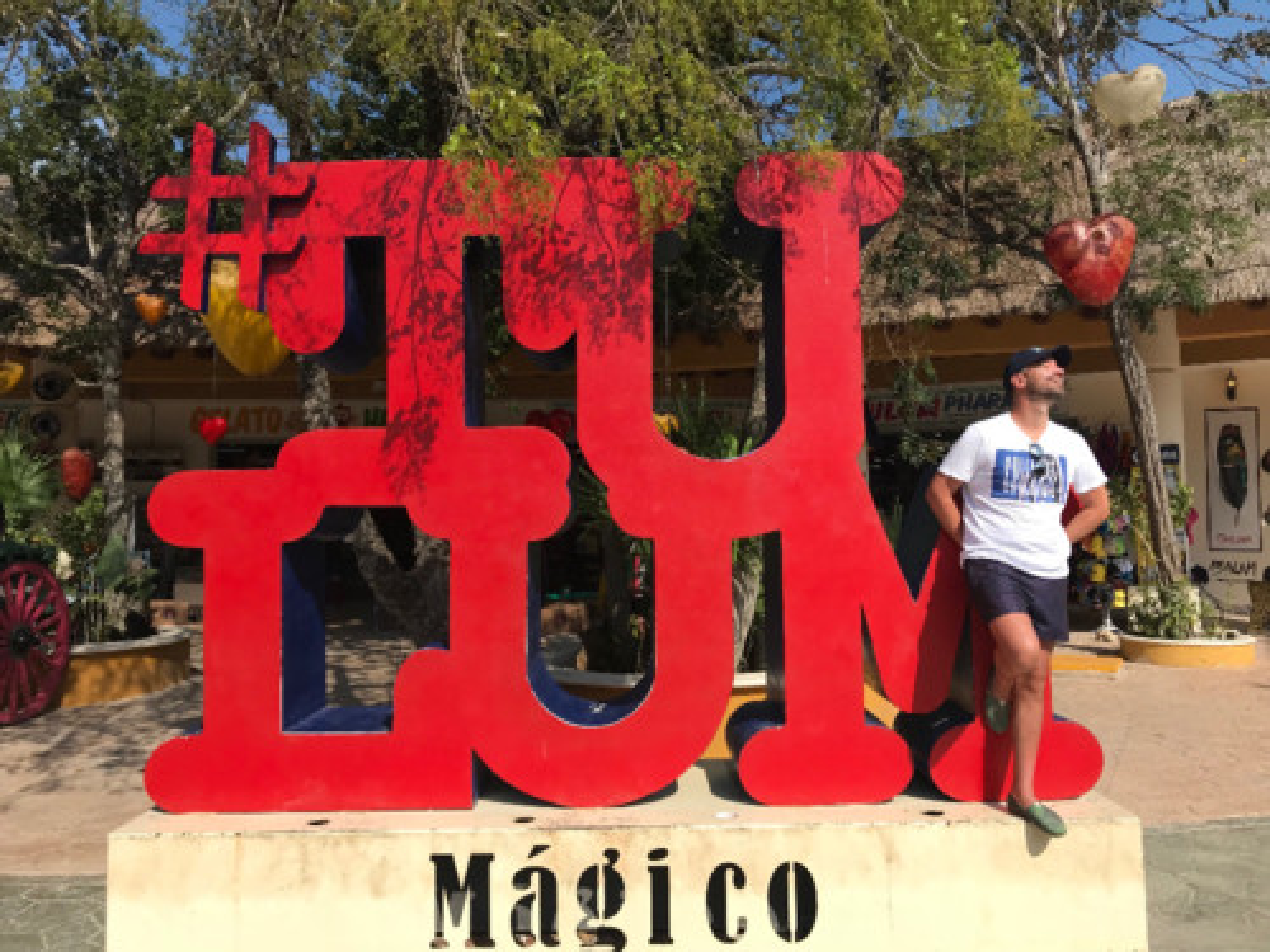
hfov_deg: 63.4
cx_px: 635
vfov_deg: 49.7
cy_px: 476
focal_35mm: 28
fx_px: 1027
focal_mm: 3.99
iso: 20
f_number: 1.8
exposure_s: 1/2179
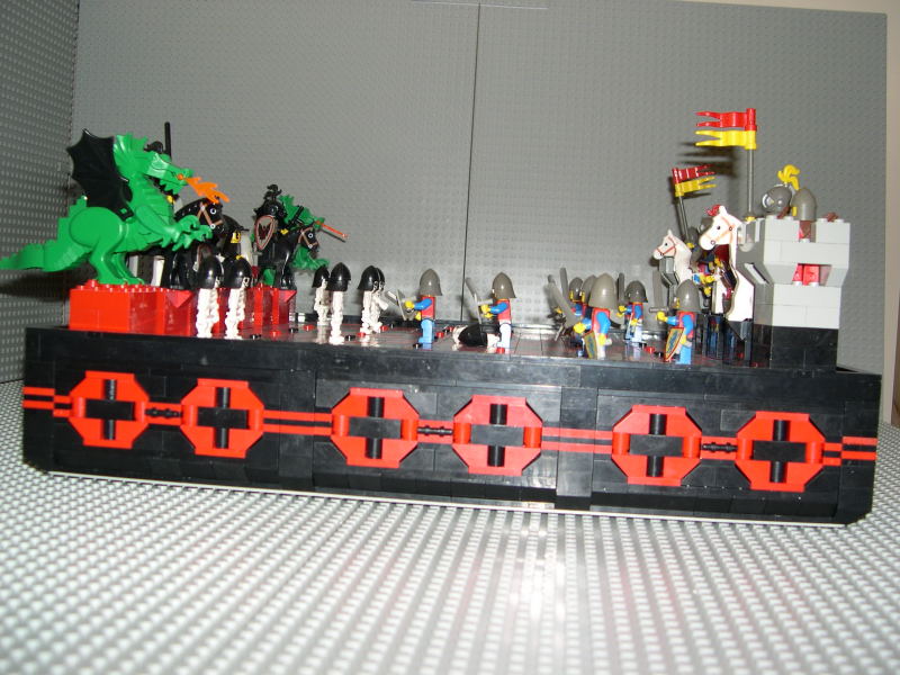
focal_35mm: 38
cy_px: 338
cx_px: 450
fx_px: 988
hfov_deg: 49.0
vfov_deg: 37.7
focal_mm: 8
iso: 100
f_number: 2.8
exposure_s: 1/60
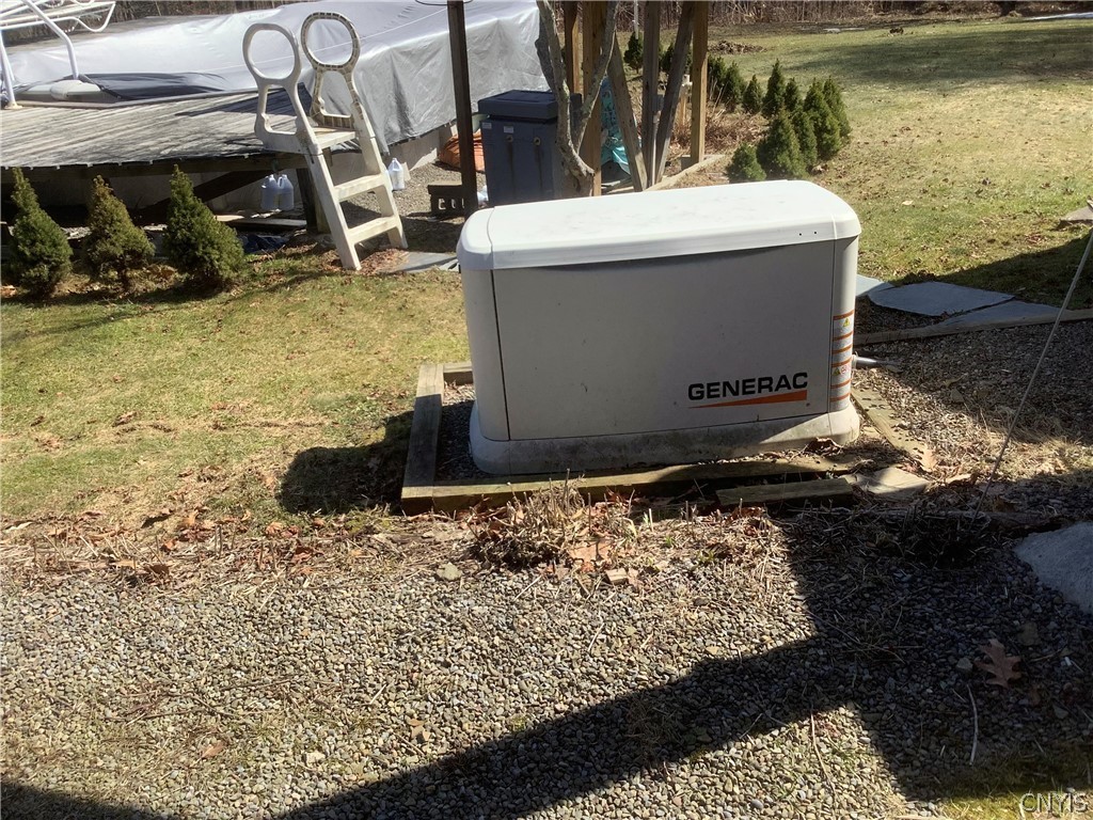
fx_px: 979
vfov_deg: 45.4
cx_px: 546
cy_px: 410
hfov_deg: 58.4
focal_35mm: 31
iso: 25
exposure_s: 1/776
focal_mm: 3.3
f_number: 2.4
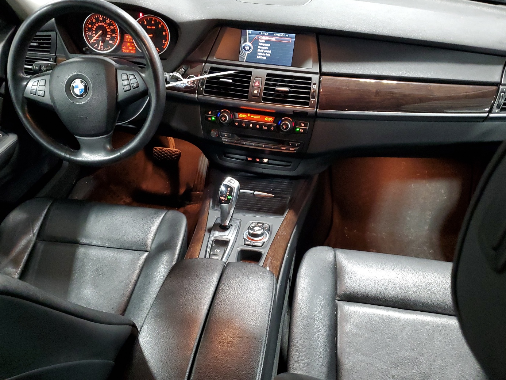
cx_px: 254
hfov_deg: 60.0
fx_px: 438
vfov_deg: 46.8
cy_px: 197
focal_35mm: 30
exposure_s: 1/17
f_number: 1.5
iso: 303
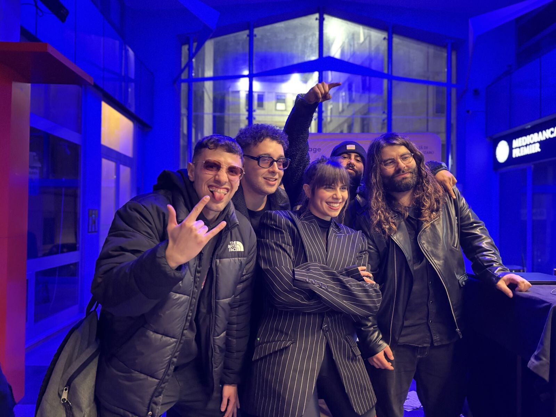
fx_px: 418
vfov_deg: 53.1
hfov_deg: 67.3
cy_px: 208
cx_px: 278
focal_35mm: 26
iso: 1000
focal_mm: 5.96
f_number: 1.6
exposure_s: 1/20
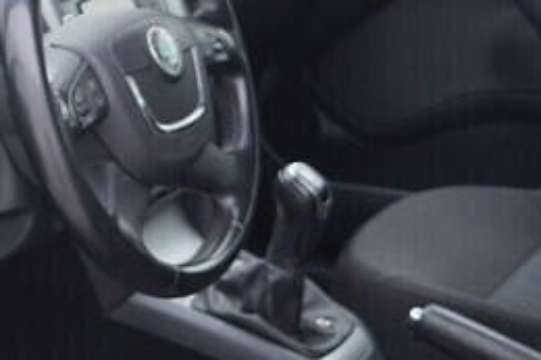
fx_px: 2133
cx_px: -173
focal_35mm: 142
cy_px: 228
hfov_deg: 13.9
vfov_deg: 9.6
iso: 160
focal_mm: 24
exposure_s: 1/40
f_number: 2.8
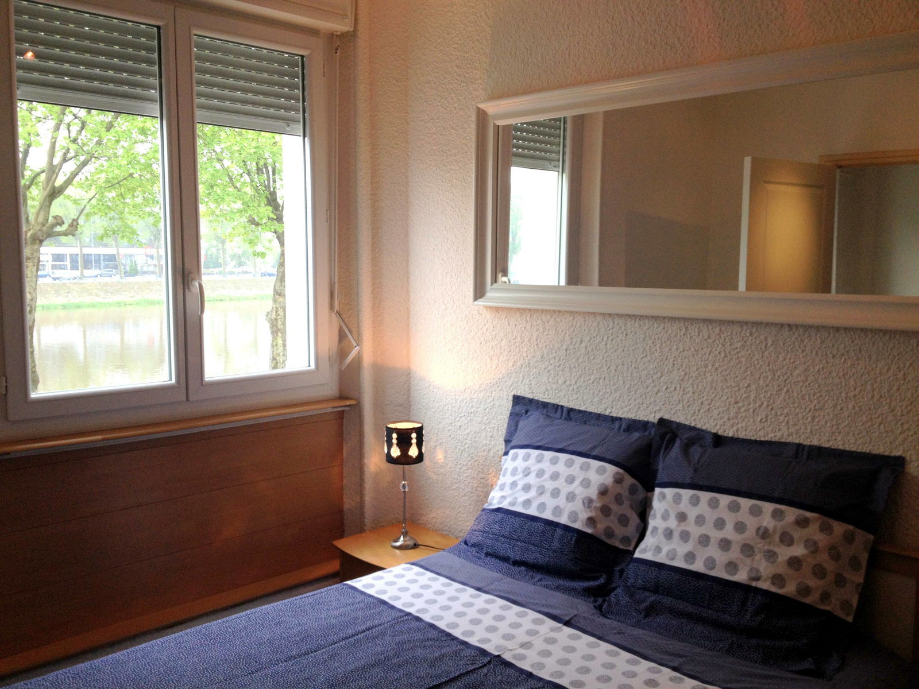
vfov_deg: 40.7
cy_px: 344
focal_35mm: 35
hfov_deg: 52.6
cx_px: 460
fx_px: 929
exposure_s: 1/60
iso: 64
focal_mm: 4.28
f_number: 2.4
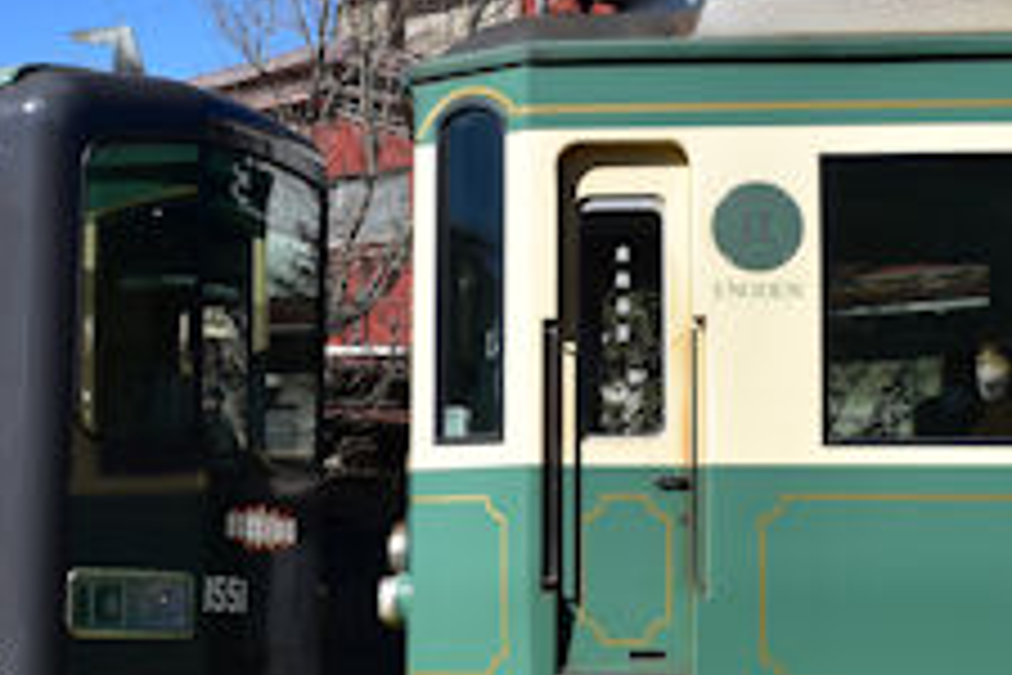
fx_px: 2277
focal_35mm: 81
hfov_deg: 24.9
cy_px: 356
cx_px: 313
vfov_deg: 16.9
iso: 200
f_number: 6.3
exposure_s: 1/800
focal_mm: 18
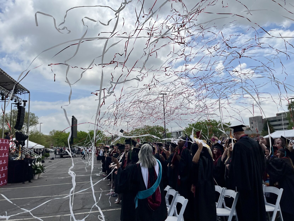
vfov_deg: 53.1
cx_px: 147
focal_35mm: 26
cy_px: 110
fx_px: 221
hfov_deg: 67.3
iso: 50
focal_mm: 5.1
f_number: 1.6
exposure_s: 1/8403
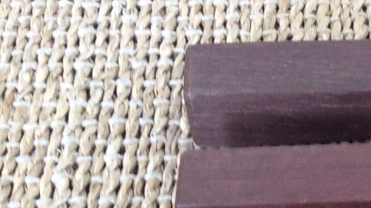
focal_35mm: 105
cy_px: 245
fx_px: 1033
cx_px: 491
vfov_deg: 11.3
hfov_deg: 18.8
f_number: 2.4
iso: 125
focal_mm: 3.3
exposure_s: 1/25
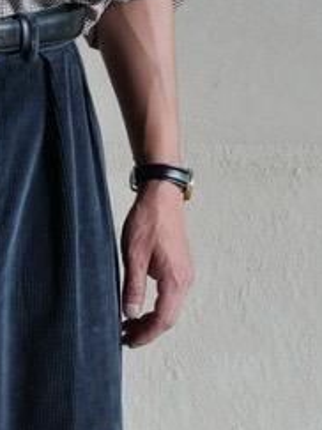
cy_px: 427
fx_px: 2967
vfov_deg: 8.2
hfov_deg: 6.2
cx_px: -80
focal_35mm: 239
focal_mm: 34
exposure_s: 1/80
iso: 1000
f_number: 3.8
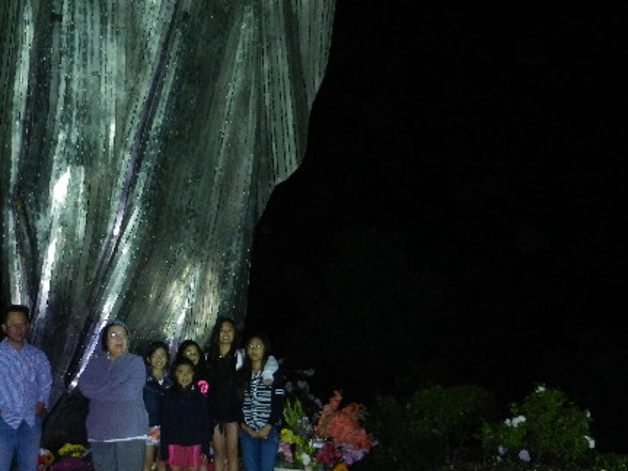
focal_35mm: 49
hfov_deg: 38.0
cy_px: 327
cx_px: 166
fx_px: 889
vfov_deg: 29.4
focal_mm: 5.9
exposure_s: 1/30
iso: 800
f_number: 3.8
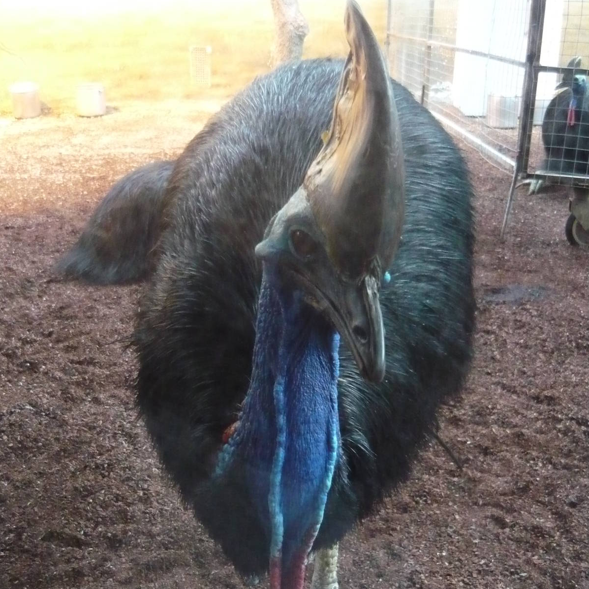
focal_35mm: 39
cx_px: 295
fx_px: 751
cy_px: 337
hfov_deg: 42.8
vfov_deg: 42.7
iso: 800
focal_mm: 5.5
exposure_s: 1/20
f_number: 2.8
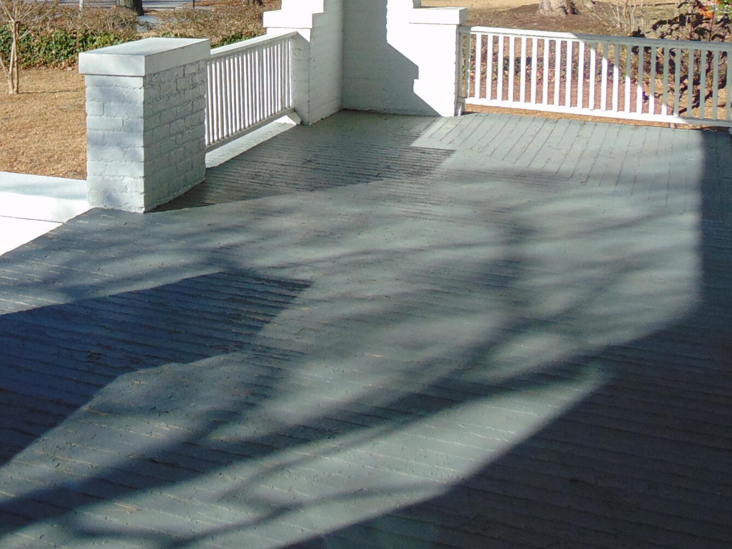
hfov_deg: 33.1
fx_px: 1184
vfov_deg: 24.9
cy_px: 6
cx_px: 120
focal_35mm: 56
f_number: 3
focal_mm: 4.5
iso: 80
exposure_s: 1/800
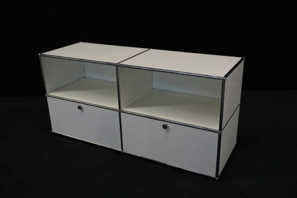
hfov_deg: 53.1
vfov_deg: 36.9
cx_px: 148
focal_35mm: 36
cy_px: 99
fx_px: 297
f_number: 4
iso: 2000
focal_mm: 36
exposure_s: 1/160
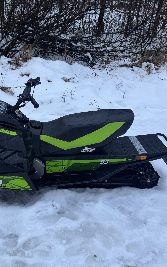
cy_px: 134
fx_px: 248
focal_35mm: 34
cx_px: 43
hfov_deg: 36.5
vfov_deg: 56.7
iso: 80
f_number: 1.78
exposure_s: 1/100
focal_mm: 6.76
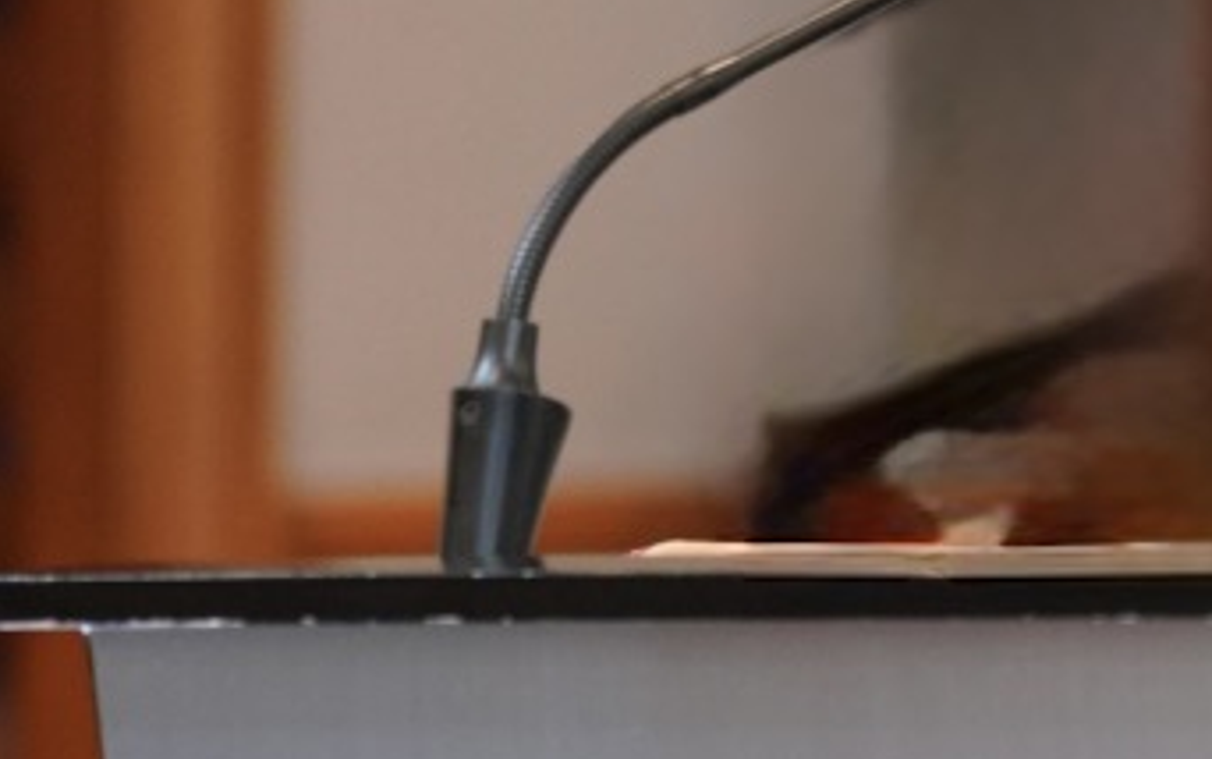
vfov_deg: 1.5
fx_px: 28345
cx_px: 2389
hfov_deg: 2.4
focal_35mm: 858
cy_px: -312
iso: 2000
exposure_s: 1/160
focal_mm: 177.8
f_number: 4
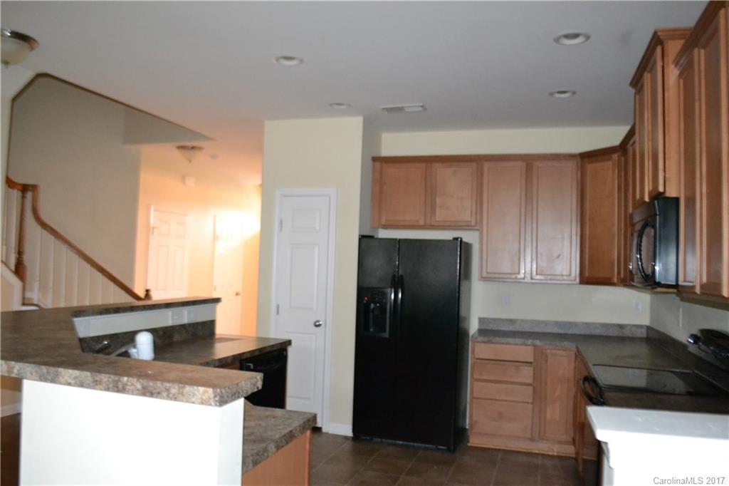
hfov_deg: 67.4
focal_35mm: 27
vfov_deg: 47.9
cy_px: 243
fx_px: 547
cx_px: 364
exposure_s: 1/60
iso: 3200
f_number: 3.5
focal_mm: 18
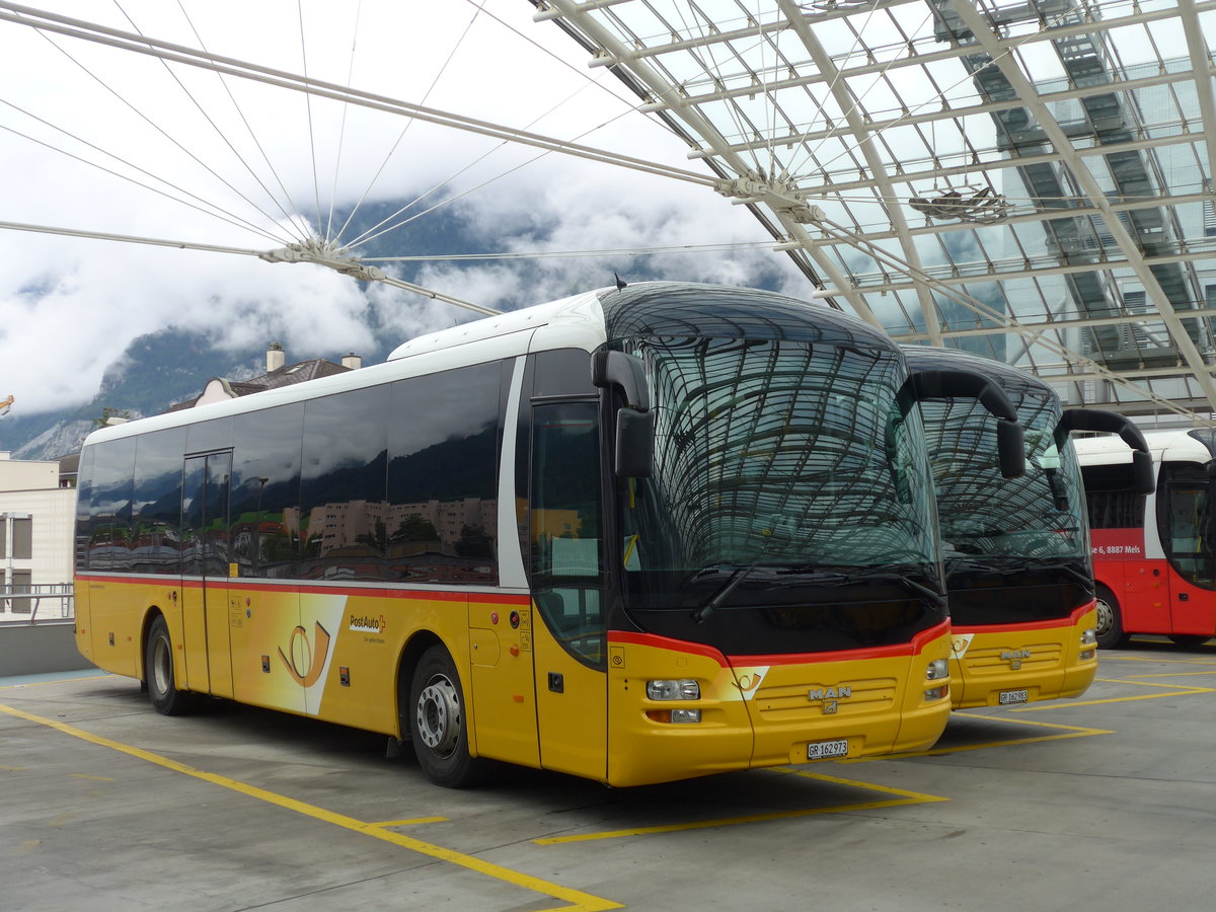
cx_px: 608
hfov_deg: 41.2
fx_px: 1616
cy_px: 456
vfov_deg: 31.5
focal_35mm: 46
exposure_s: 1/500
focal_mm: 9.5
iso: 80
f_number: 3
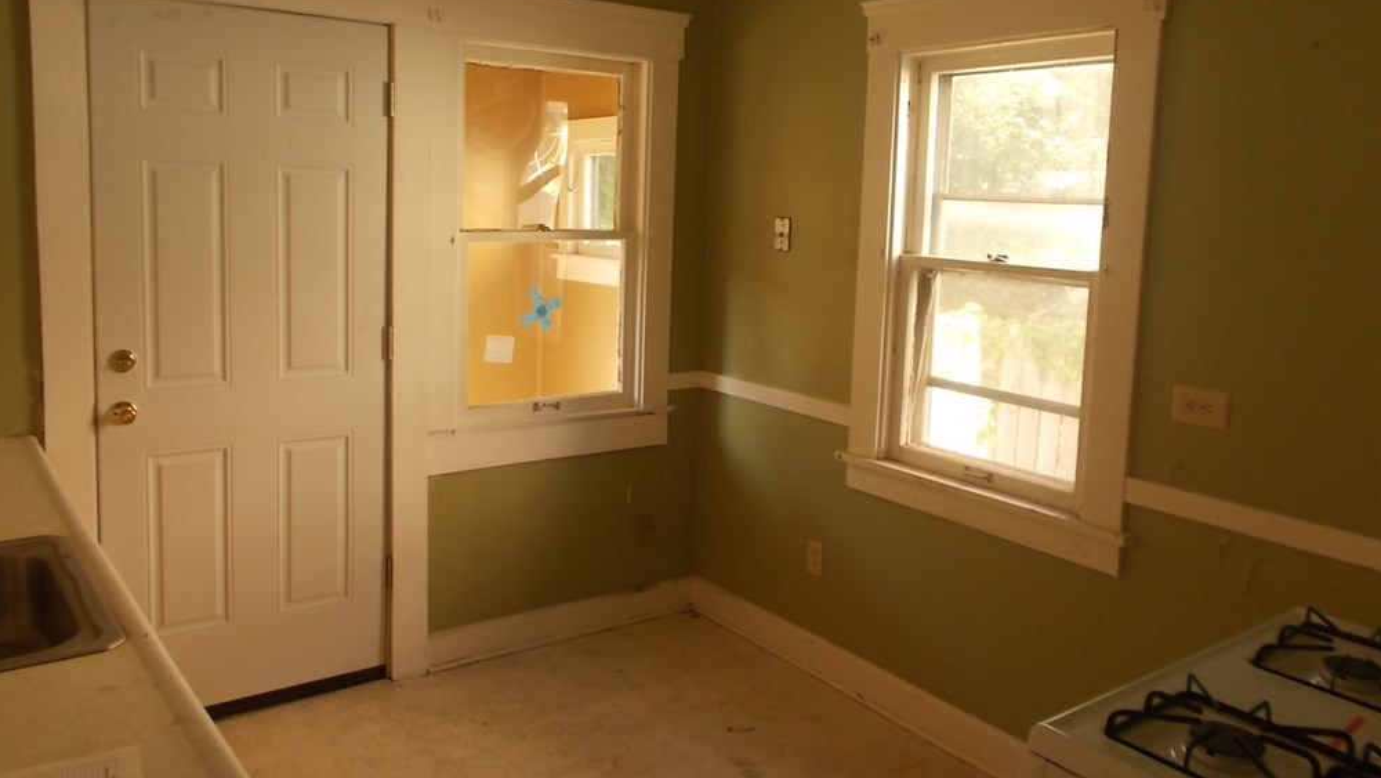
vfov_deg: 40.0
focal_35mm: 29
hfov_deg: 66.0
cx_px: 678
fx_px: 1062
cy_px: 315
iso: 100
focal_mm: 4.6
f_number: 3.2
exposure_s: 1/25
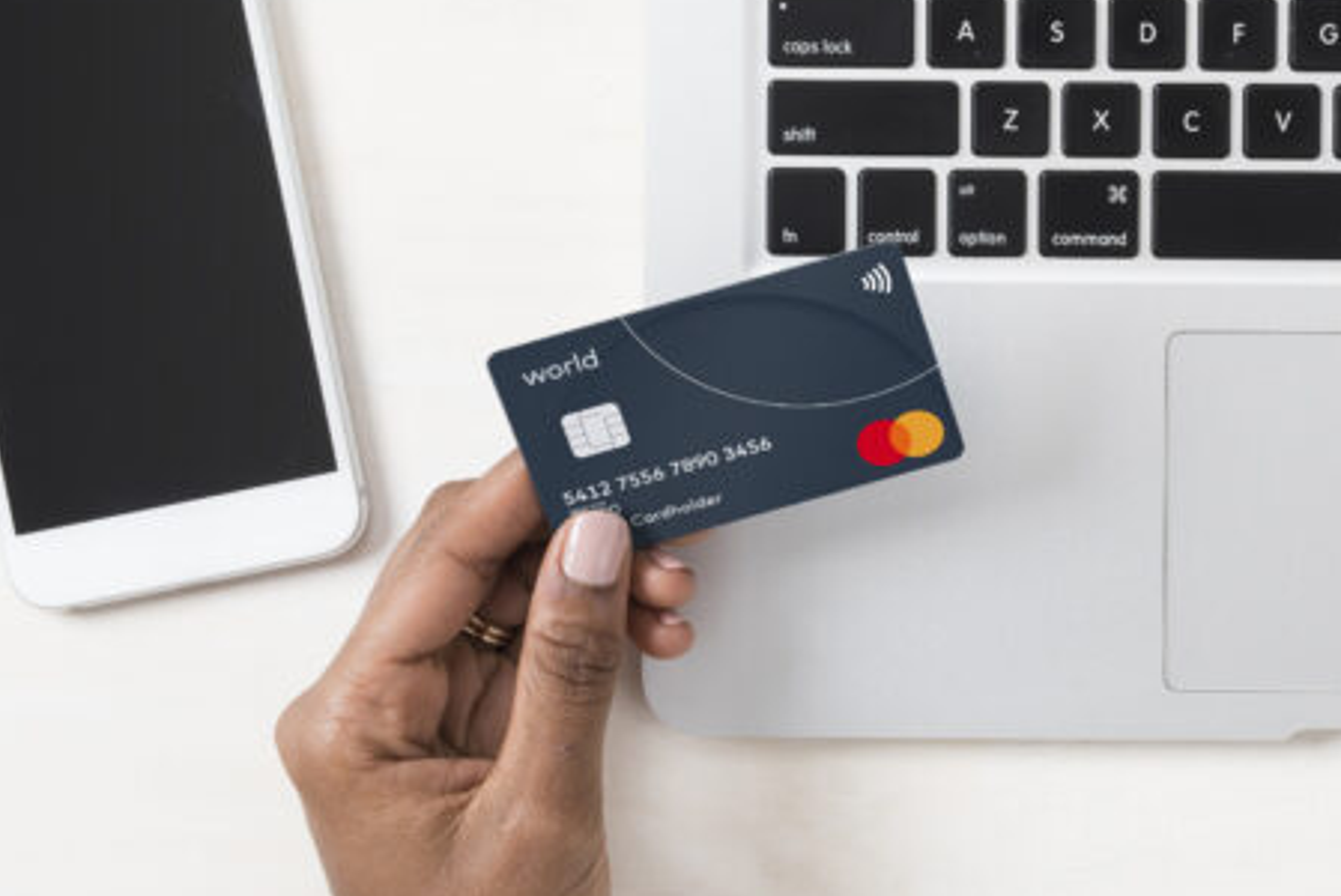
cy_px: 139
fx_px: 4249
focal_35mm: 114
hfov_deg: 17.7
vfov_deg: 12.0
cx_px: 1210
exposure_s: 1/125
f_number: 16
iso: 200
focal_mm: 50
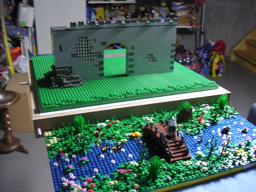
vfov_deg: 37.7
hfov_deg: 49.0
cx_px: 128
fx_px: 281
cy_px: 96
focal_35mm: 38
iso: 400
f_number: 2.8
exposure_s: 1/4.2
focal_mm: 5.8
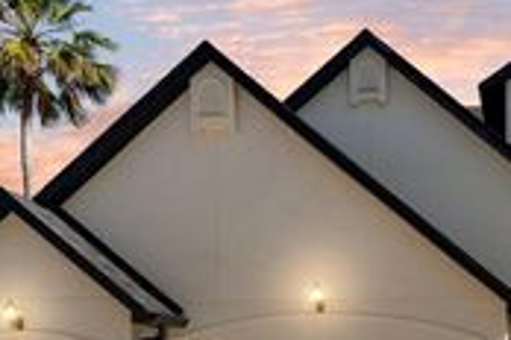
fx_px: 653
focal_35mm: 46
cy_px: 410
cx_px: 493
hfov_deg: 38.6
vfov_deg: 26.0
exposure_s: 1/50
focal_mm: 16
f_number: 9
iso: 80
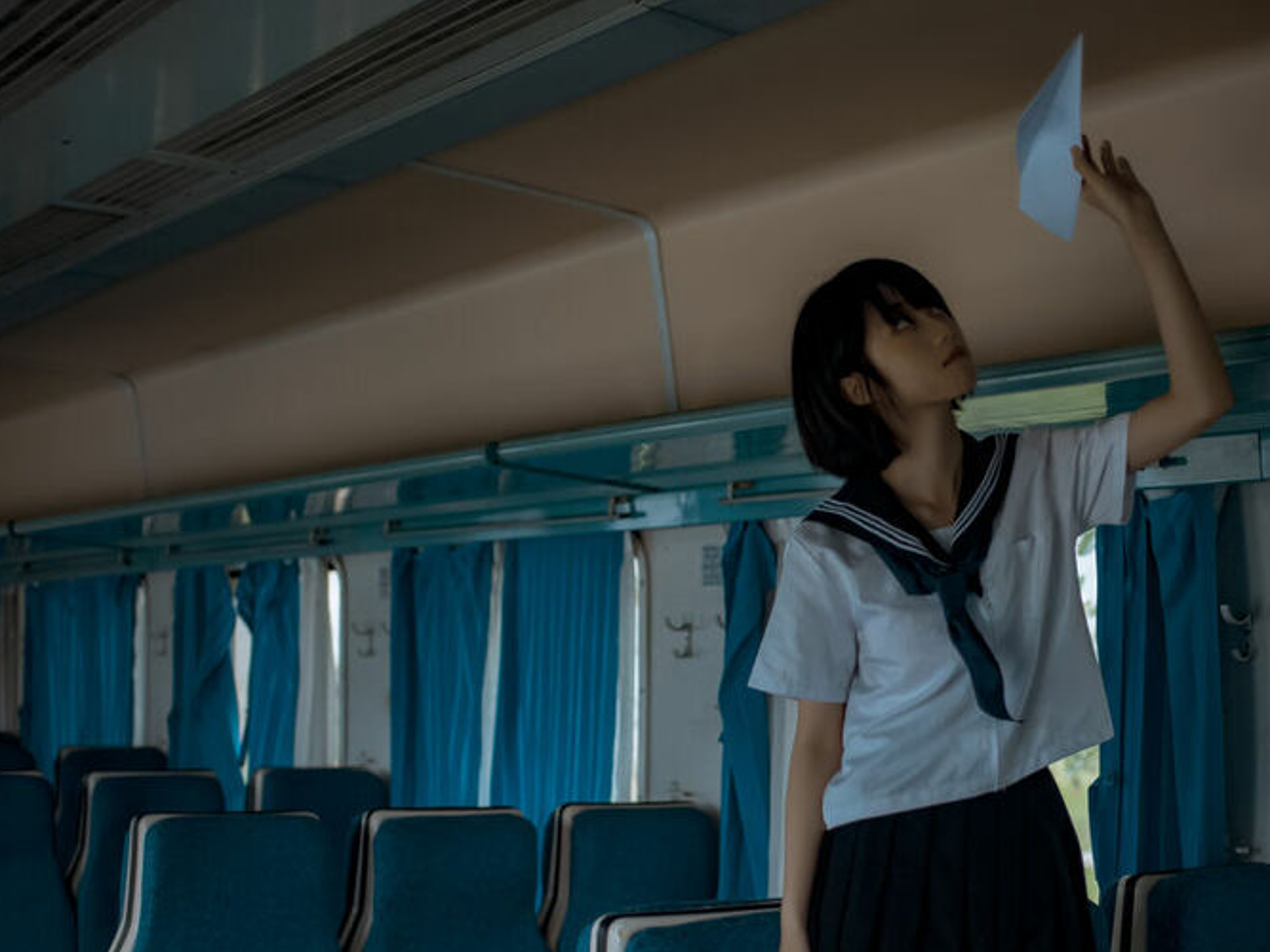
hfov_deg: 35.4
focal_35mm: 53
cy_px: 452
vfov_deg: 27.5
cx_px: 941
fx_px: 1944
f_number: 1.8
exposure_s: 1/250
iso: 1600
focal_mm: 35
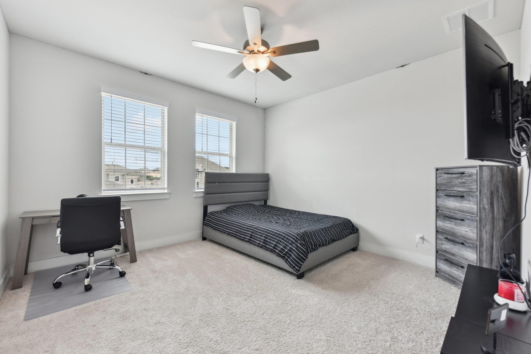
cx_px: 266
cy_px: 177
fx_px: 221
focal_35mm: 15
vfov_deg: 77.3
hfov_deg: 100.4
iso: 400
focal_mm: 15
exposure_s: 1/40
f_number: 8
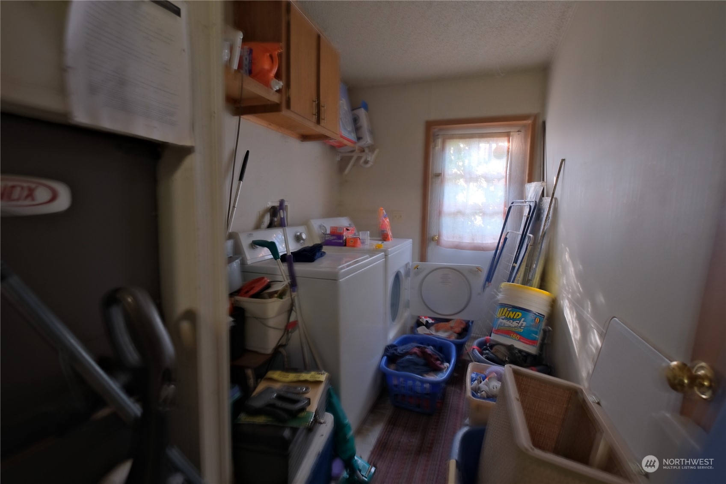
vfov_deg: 77.3
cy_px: 242
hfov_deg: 100.4
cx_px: 363
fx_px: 302
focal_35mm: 15
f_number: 4
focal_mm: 10
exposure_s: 1/3.2
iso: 800
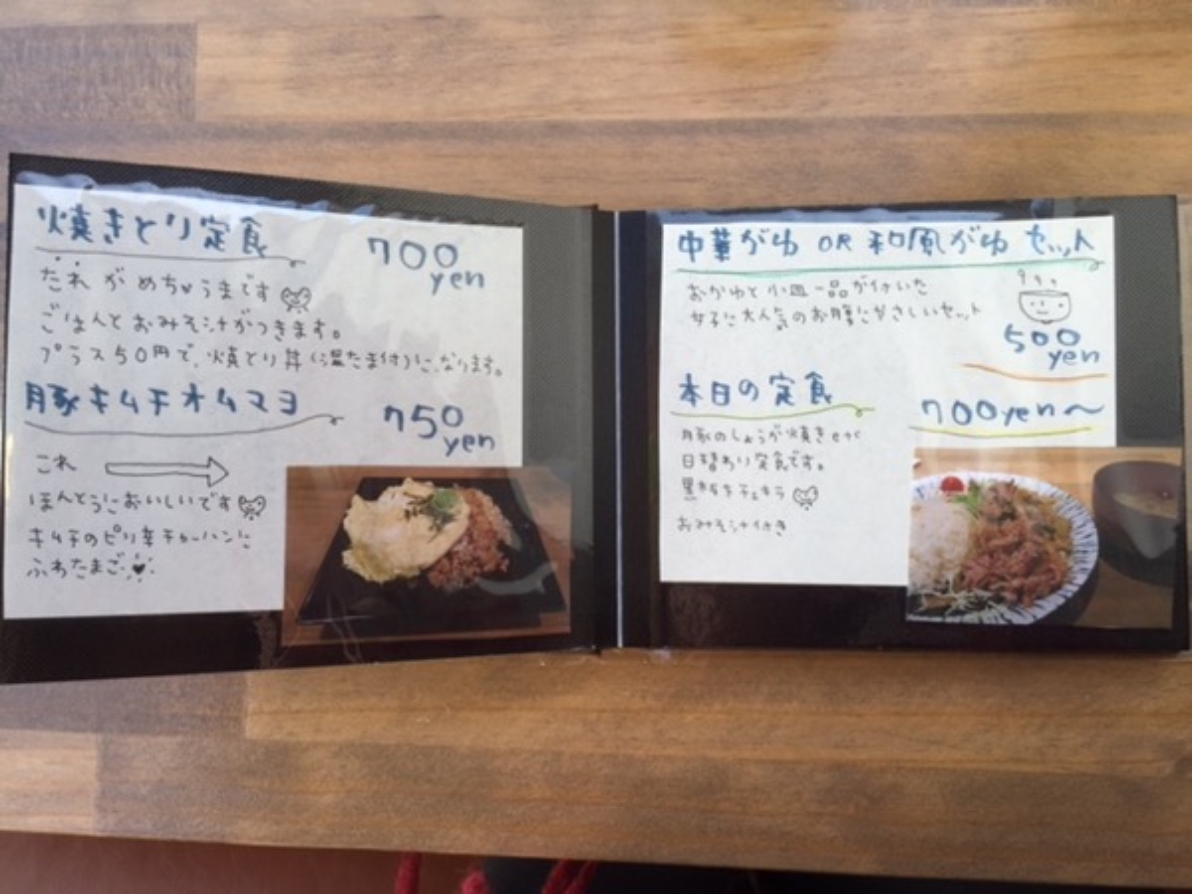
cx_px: 596
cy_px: 447
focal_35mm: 29
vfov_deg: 48.2
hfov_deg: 61.7
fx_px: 999
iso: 32
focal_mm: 4.15
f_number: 2.2
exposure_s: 1/120
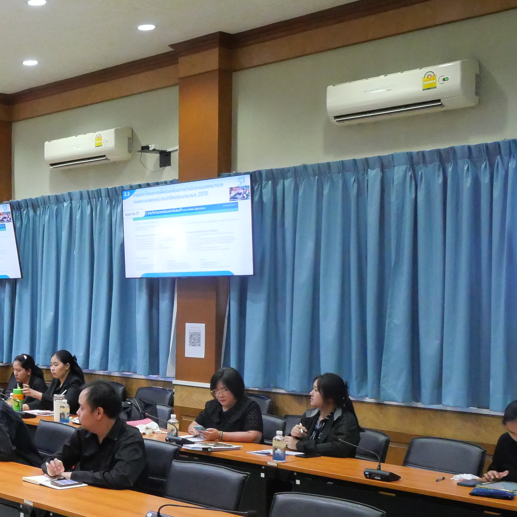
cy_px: 314
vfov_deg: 32.7
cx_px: -106
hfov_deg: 28.5
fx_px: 879
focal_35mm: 52
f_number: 8
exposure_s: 1/30
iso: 3200
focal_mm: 12
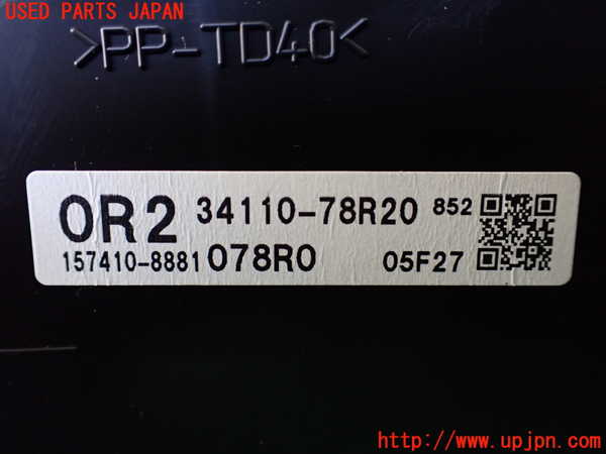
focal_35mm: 32
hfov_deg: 56.8
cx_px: 303
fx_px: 560
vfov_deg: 44.2
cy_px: 227
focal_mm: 5.79
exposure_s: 1/125
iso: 500
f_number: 2.4
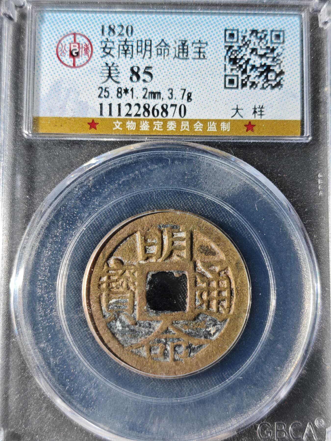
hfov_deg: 29.1
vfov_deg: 38.2
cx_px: 166
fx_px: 637
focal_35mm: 50
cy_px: 220
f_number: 1.63
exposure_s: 1/100
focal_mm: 5.85
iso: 80
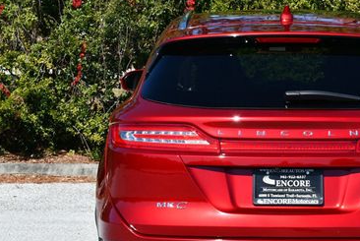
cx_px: 262
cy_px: 153
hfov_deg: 17.1
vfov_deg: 11.5
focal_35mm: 119
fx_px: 1191
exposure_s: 1/250
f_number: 8
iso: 110
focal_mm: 34
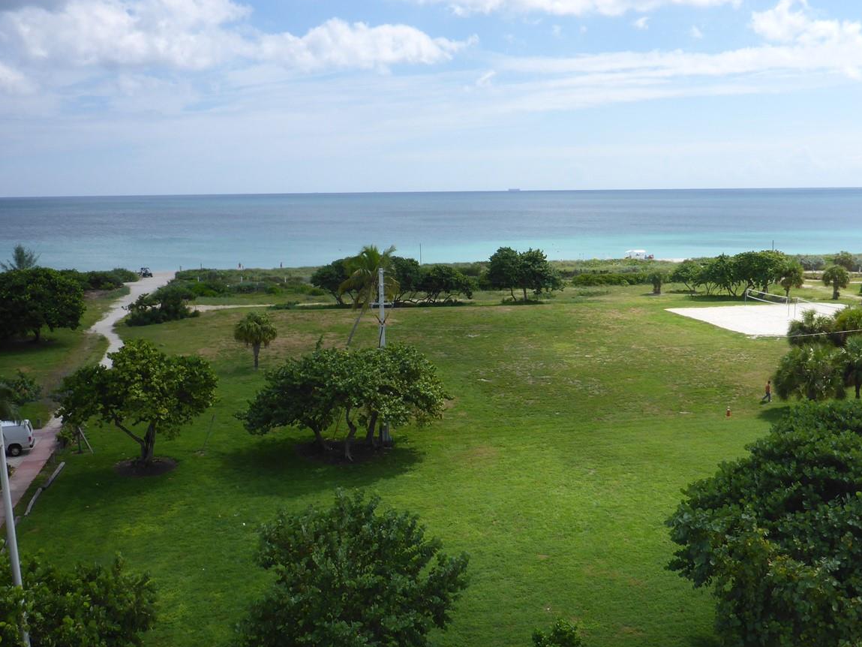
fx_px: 971
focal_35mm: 39
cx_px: 456
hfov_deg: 47.8
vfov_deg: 36.7
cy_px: 378
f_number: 3.3
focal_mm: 4.9
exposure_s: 1/1300
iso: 100
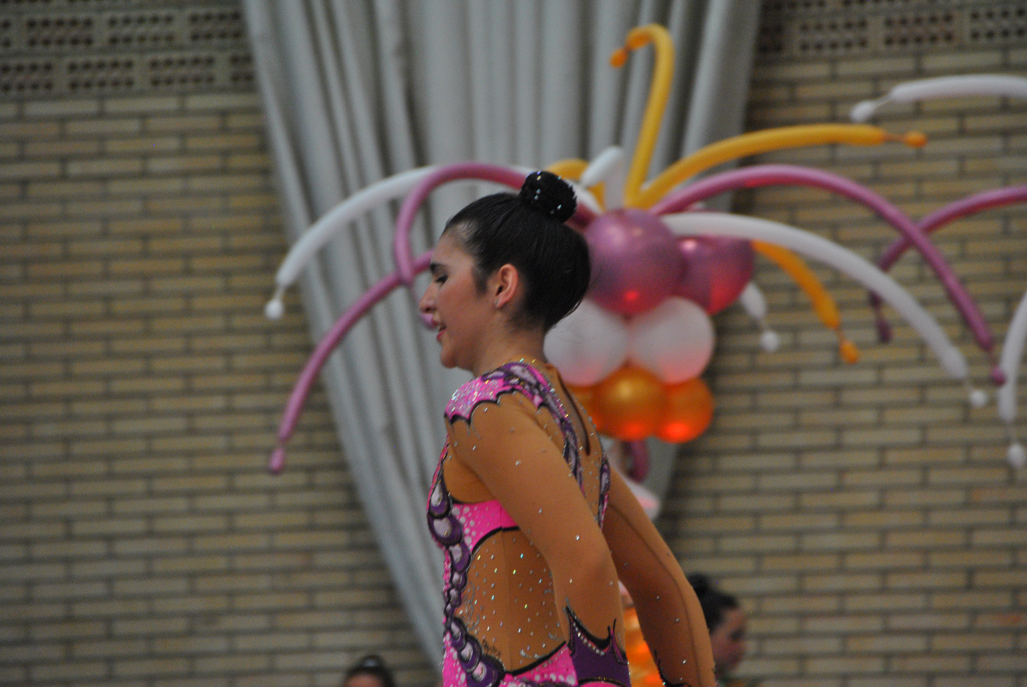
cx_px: 514
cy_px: 344
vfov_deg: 4.6
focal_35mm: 300
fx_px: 8569
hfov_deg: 6.9
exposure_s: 1/200
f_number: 6.3
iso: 800
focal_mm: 200
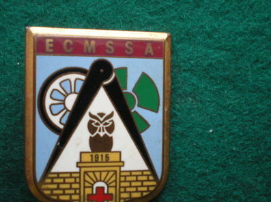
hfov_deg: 41.1
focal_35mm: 46
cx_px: 108
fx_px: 360
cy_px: 106
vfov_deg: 31.5
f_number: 3.1
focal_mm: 6.3
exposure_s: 1/15
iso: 400
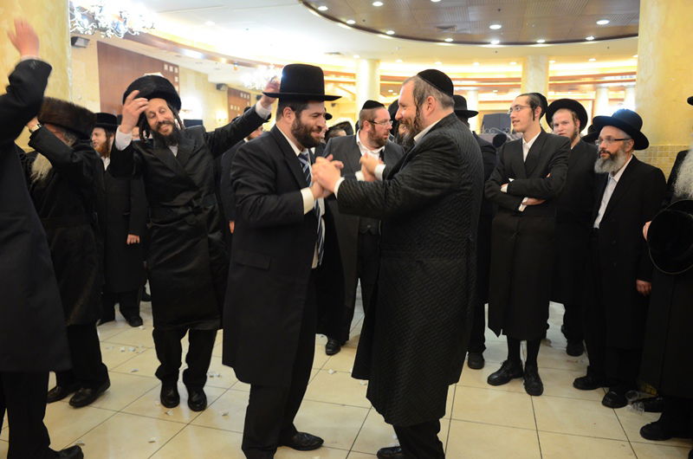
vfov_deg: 50.2
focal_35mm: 26
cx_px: 346
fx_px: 490
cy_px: 230
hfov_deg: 70.5
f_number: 2.8
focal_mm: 17
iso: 2000
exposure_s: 1/80
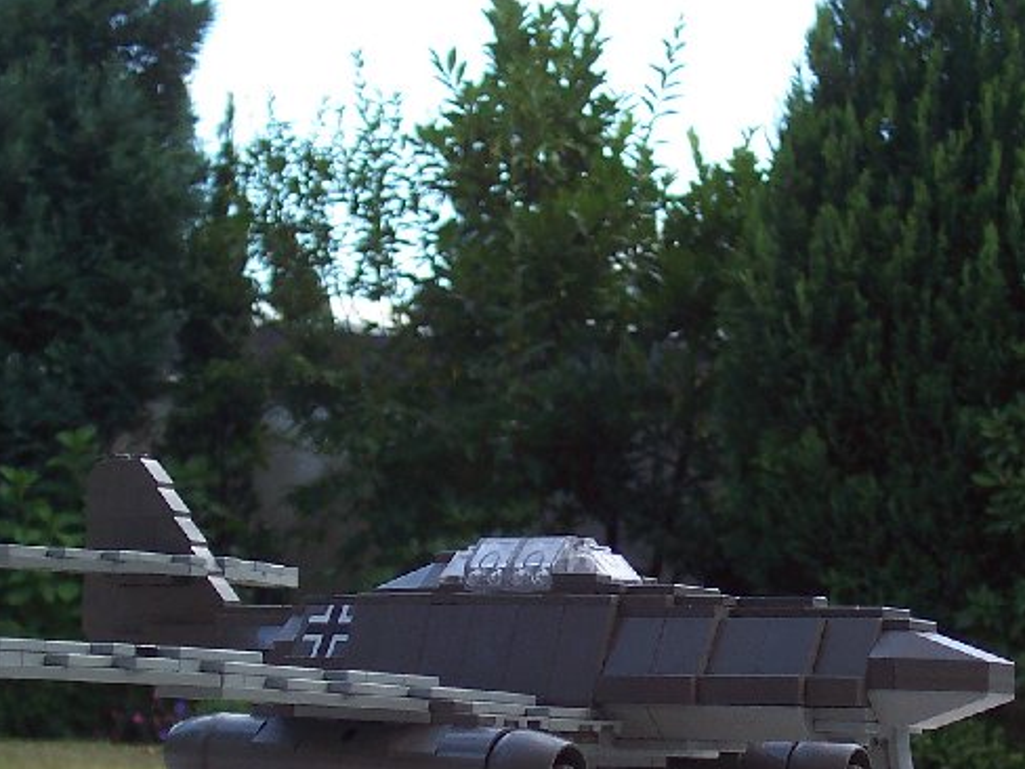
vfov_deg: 15.5
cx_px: 577
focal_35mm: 95
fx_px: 2813
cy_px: 624
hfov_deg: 20.6
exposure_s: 1/125
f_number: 3.4
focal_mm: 8.6
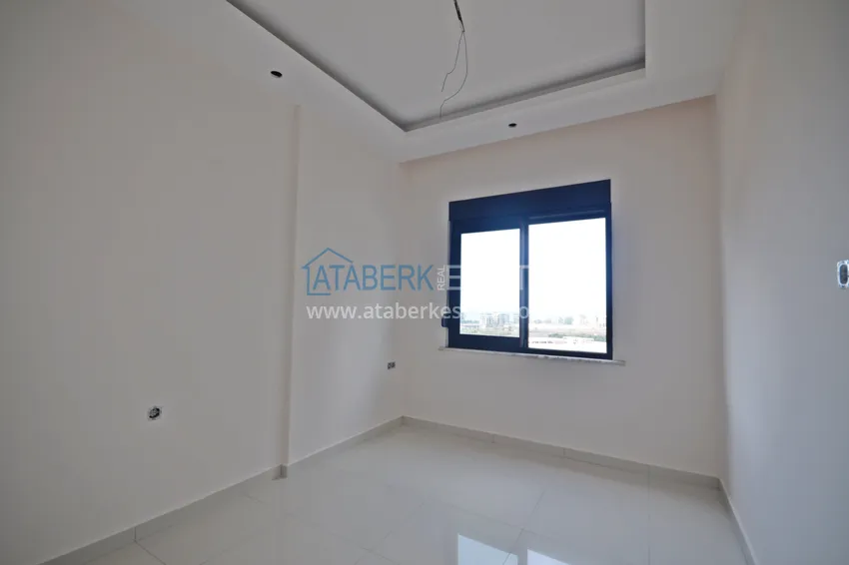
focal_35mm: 16
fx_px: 389
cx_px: 424
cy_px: 282
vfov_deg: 72.0
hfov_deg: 95.0
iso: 200
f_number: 6.3
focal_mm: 11
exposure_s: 1/160
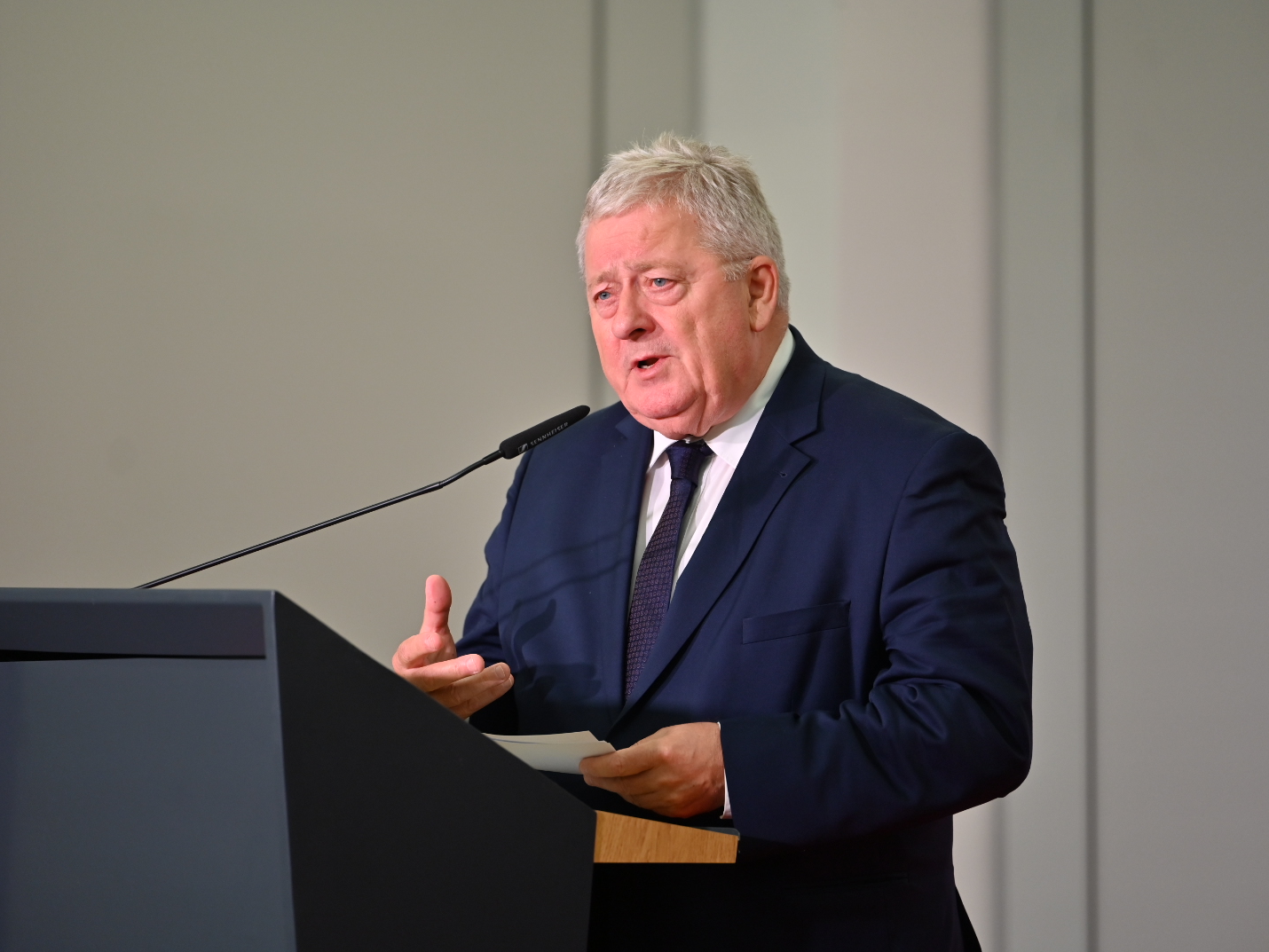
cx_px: 554
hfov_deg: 10.1
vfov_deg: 7.6
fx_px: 7186
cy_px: 476
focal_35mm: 196
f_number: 2.8
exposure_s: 1/200
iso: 500
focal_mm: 180
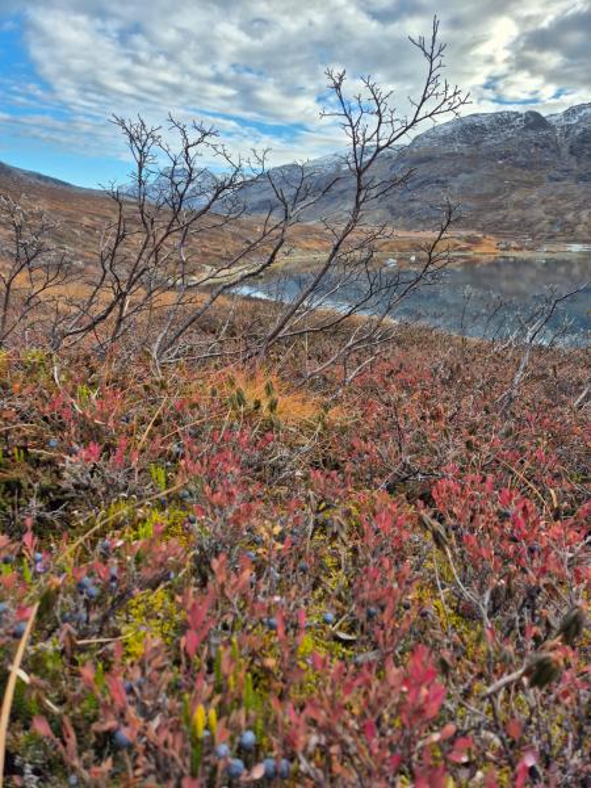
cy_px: 394
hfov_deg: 58.9
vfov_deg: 73.9
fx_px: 524
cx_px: 296
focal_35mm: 23
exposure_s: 1/694
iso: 25
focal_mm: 5.4
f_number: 1.8
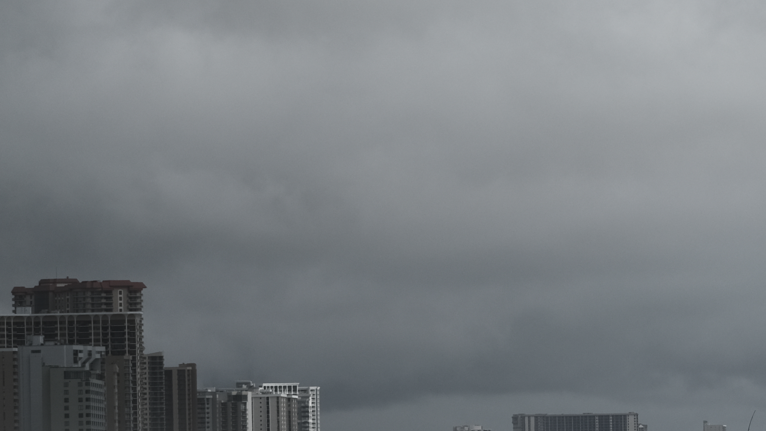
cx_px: 926
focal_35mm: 399
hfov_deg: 5.4
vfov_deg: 3.0
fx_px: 8104
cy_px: 358
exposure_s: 1/2900
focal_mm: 100
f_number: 4.5
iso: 160
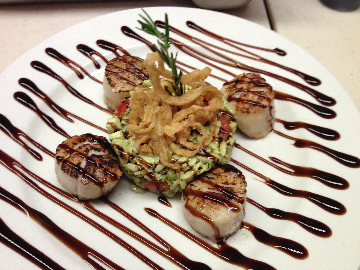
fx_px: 364
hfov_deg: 52.6
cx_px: 180
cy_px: 135
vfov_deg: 40.7
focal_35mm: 35
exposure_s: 1/20
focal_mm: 4.28
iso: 125
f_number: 2.4
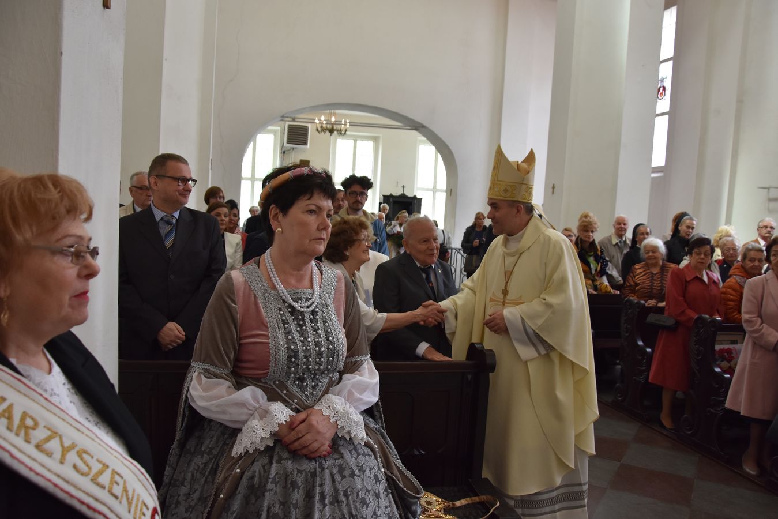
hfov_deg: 37.8
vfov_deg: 25.8
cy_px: 260
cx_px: 389
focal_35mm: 52
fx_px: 1135
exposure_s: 1/125
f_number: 5.6
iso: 800
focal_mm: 35
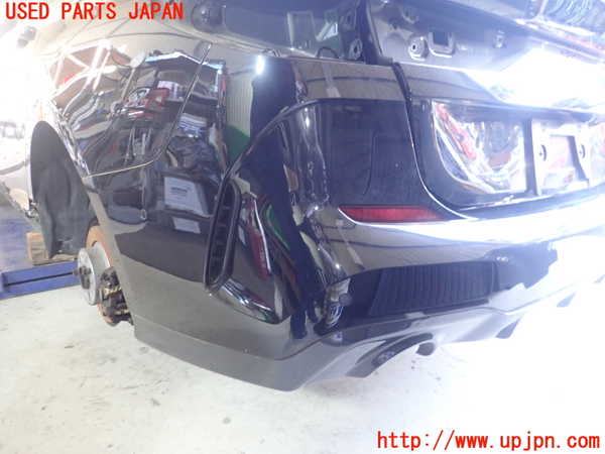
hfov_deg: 69.4
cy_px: 227
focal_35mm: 25
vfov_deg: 54.9
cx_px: 302
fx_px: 437
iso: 640
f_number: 2
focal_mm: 4.5
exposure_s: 1/30
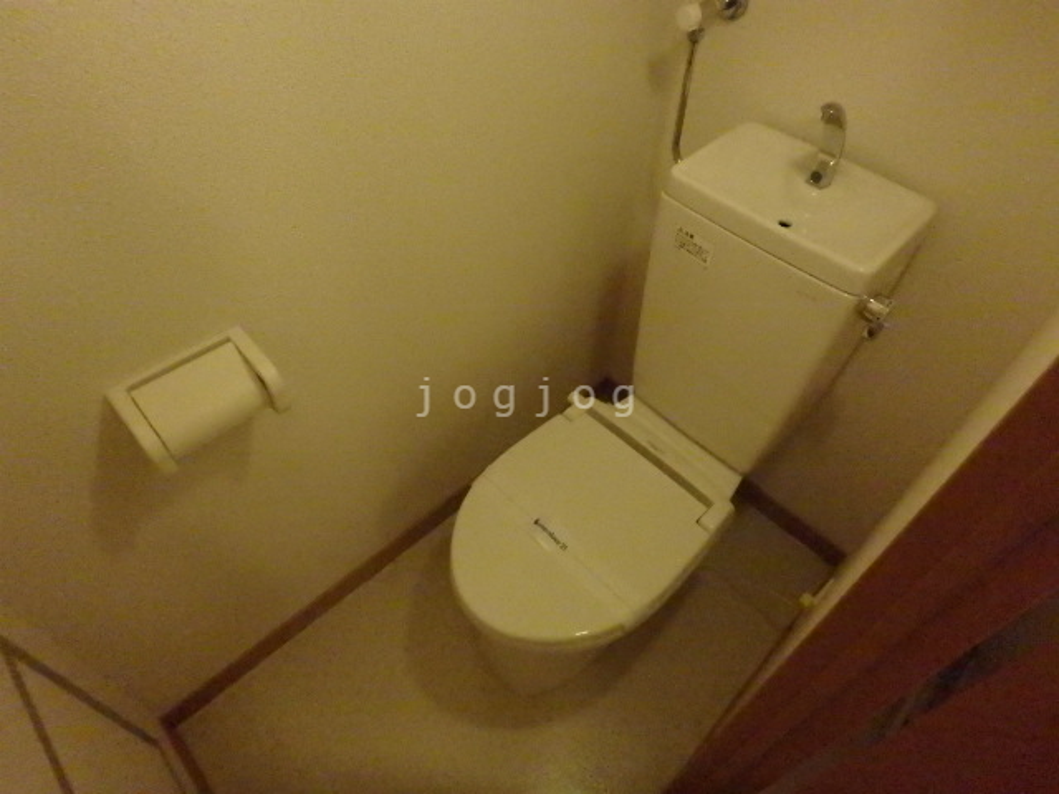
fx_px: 642
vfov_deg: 63.4
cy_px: 397
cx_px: 530
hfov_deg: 79.0
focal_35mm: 21
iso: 3200
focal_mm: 3.7
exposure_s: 1/60
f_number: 3.5
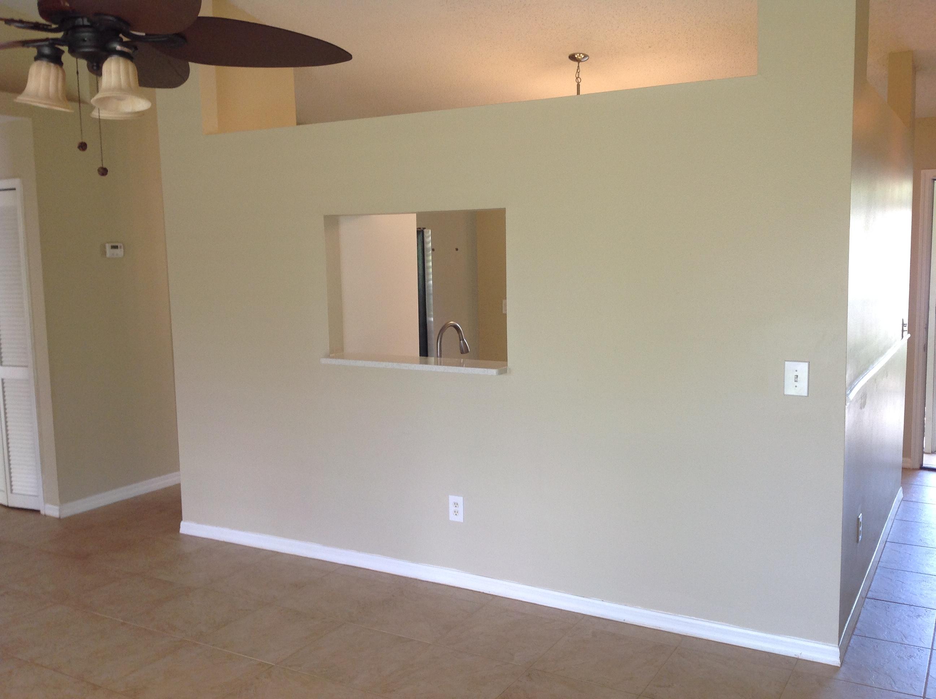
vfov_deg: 40.6
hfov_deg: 52.7
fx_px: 945
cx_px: 468
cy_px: 350
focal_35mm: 35
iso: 64
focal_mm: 4.28
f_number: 2.4
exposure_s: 1/40
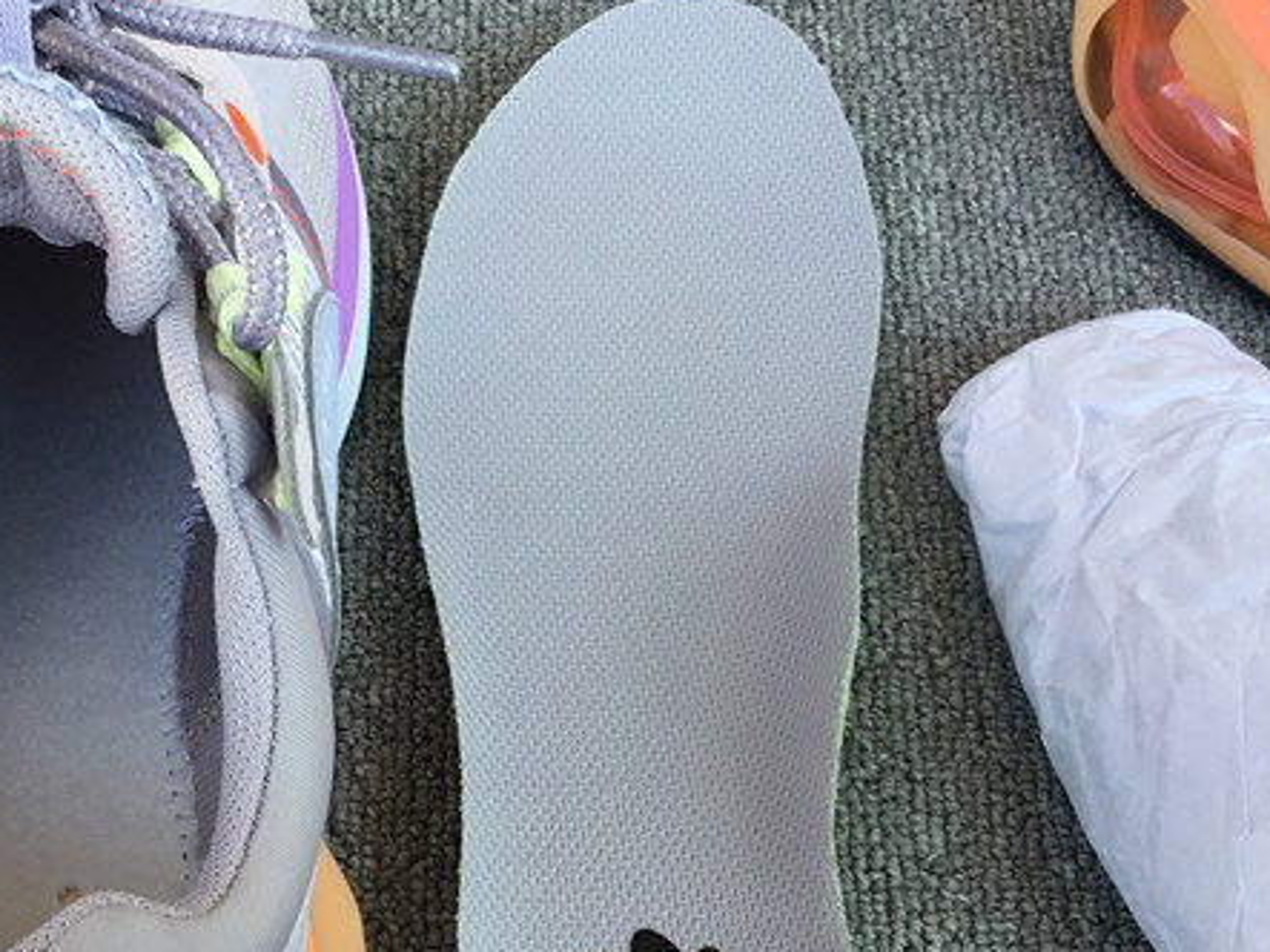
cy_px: 661
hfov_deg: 30.6
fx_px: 2311
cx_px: 482
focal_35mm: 63
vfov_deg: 23.1
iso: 25
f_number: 2.4
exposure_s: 1/142
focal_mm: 3.3
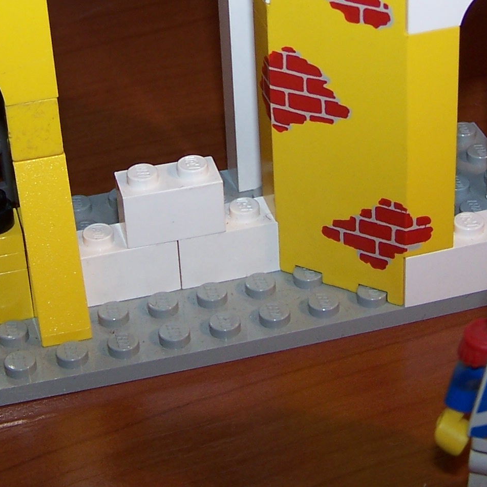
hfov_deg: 19.1
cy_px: 101
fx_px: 1448
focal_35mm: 91
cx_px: 203
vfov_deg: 18.9
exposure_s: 1/60
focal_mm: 6.3
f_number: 2.8
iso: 80
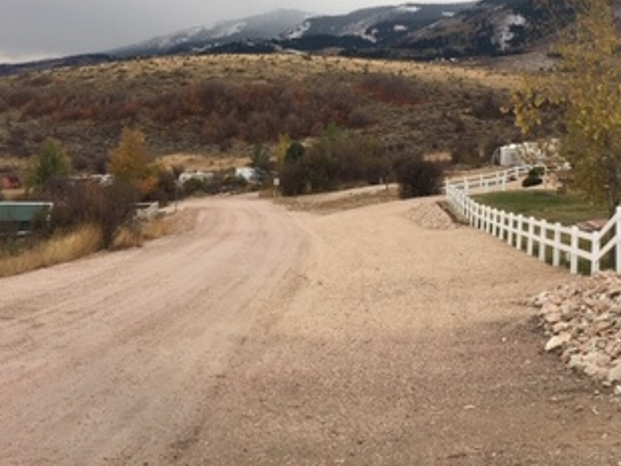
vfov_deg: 23.9
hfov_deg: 32.1
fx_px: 1077
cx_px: 358
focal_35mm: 60
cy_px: 66
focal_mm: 4.15
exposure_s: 1/192
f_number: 2.2
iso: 25
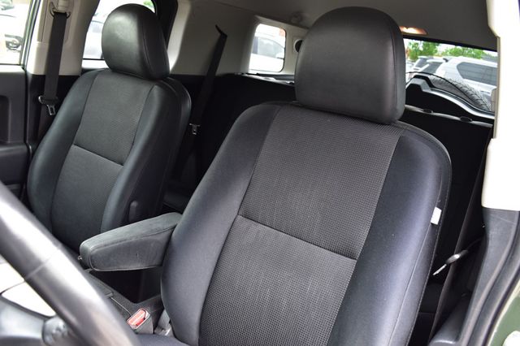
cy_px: 173
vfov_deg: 39.9
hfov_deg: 57.2
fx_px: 476
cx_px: 260
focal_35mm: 33
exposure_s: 1/25
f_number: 7.1
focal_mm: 22
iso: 400
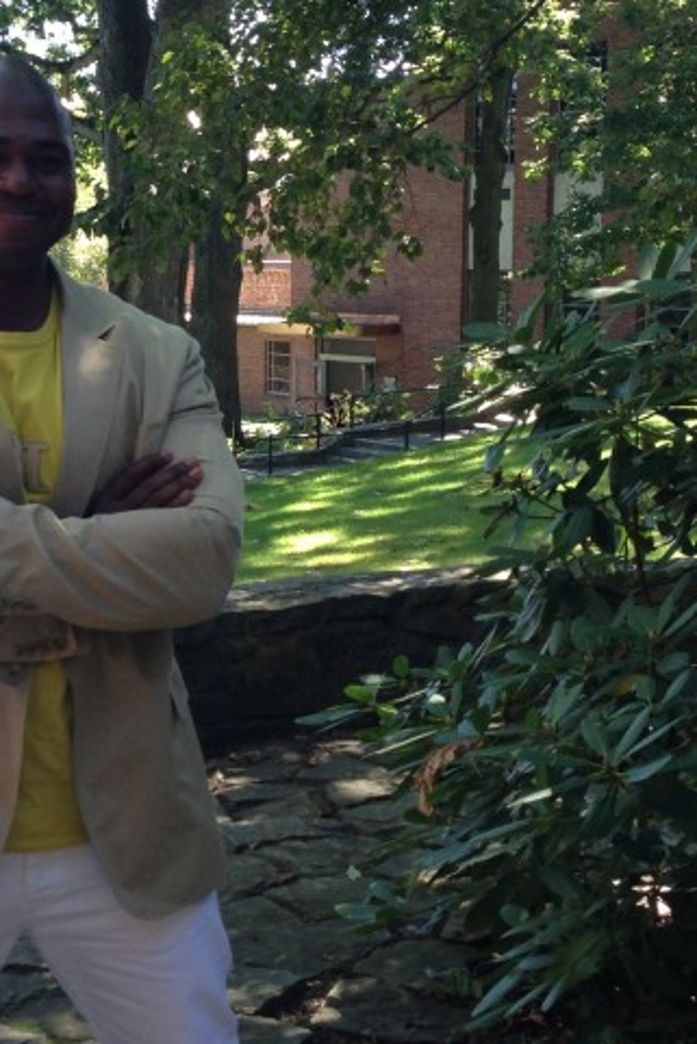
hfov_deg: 18.3
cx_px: 46
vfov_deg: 27.7
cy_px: 449
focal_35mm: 73
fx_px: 2118
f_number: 2.4
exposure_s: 1/120
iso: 64
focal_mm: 4.13
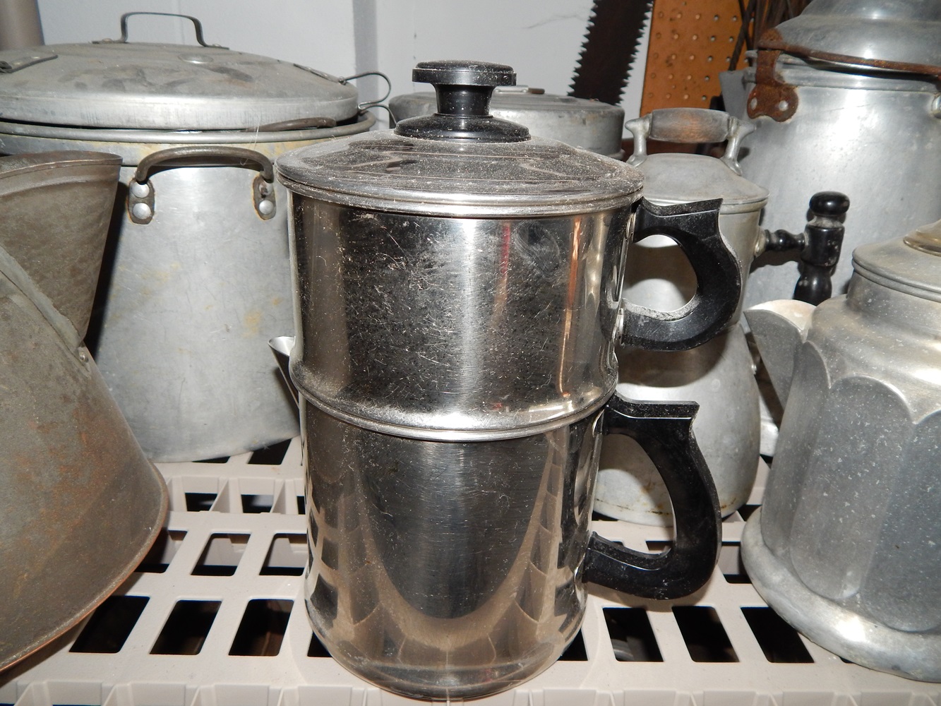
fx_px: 680
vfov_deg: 54.9
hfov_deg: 69.4
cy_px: 353
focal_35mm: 25
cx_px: 470
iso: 200
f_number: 3.1
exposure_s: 1/30
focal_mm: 4.5
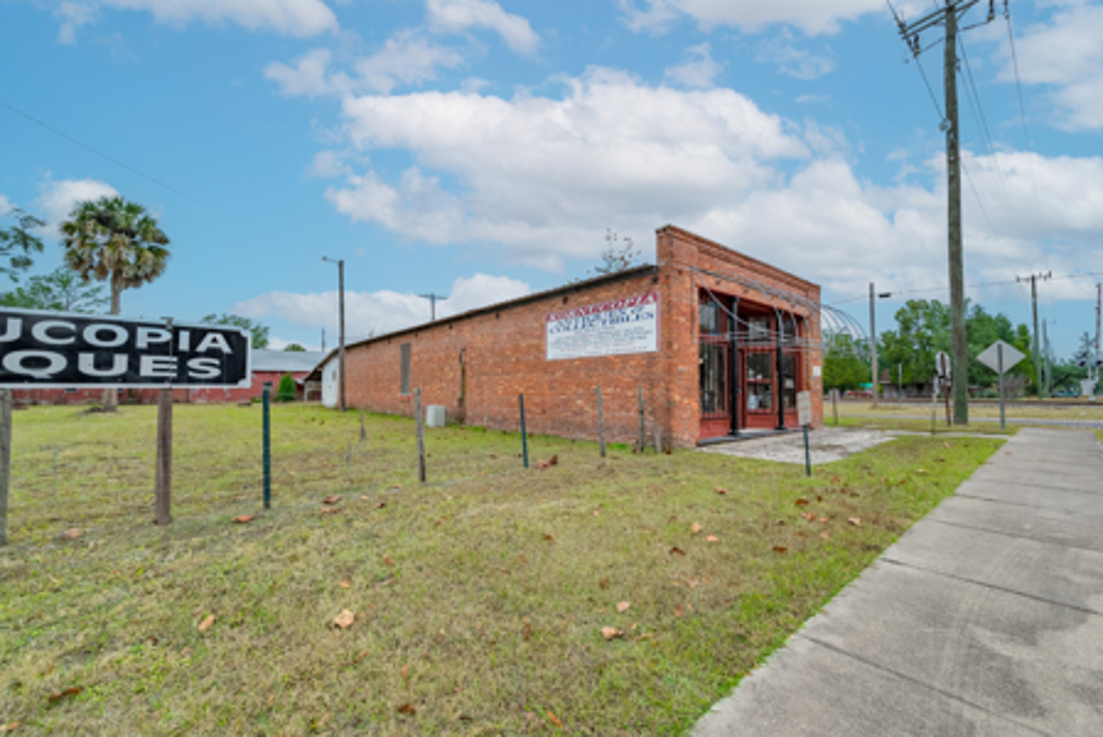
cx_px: 552
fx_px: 429
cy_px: 368
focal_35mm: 14
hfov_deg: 104.2
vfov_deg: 81.3
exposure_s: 1/2500
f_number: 9
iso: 400
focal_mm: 14
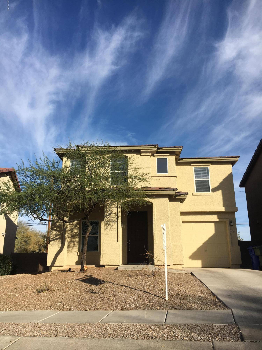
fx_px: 293
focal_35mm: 29
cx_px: 131
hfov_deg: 48.2
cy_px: 175
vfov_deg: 61.7
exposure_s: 1/1876
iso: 25
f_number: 2.2
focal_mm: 4.15
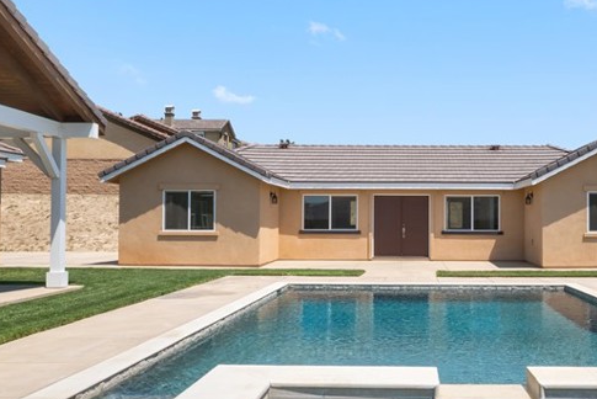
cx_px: 403
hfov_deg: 49.7
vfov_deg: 35.1
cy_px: 206
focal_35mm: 38
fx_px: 631
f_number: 22
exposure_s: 1/4
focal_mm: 18
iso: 100
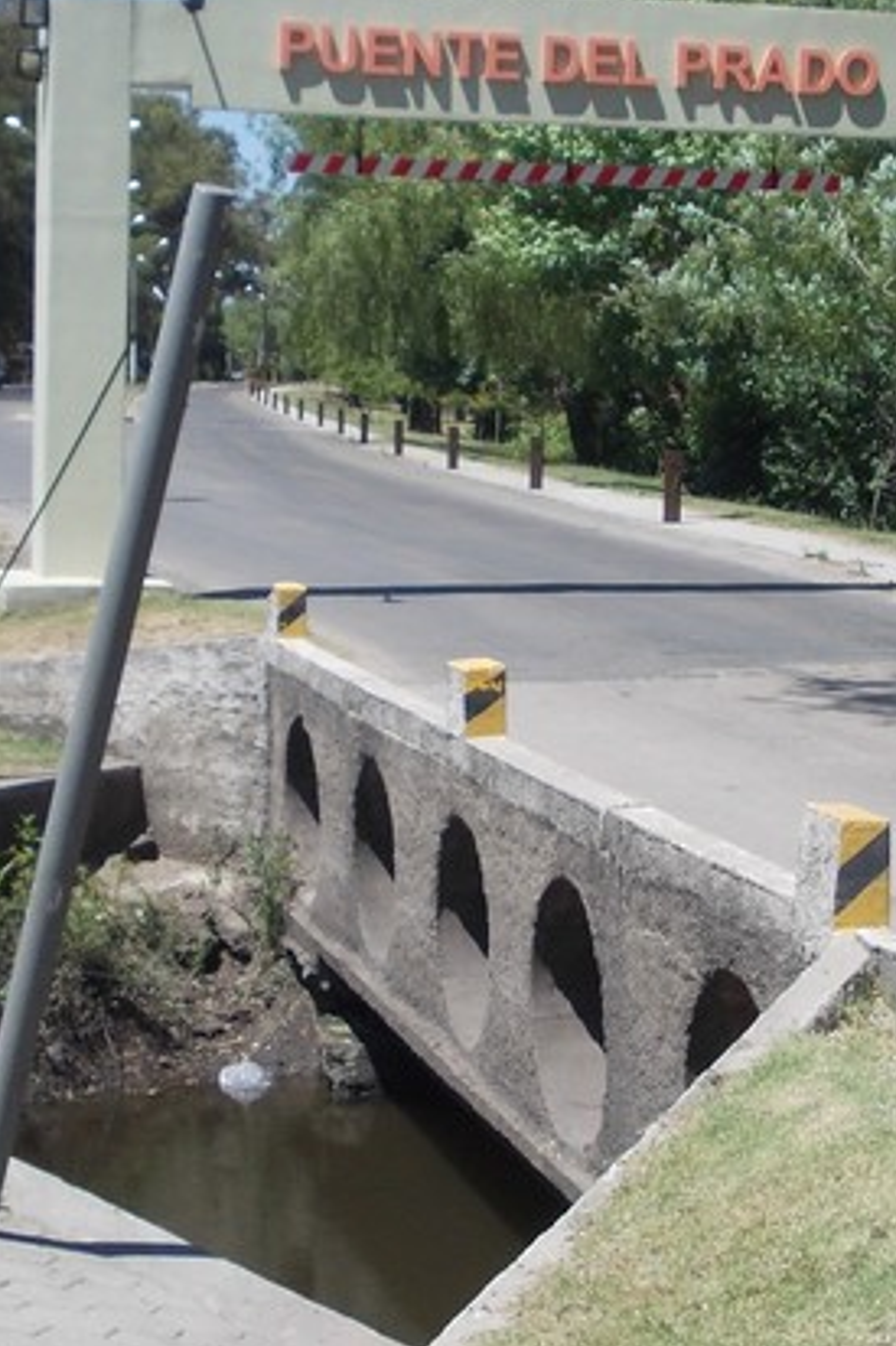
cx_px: 502
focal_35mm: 83
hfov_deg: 16.4
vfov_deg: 24.5
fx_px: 3101
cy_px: 632
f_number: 6.5
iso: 80
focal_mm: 6.1
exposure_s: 1/250
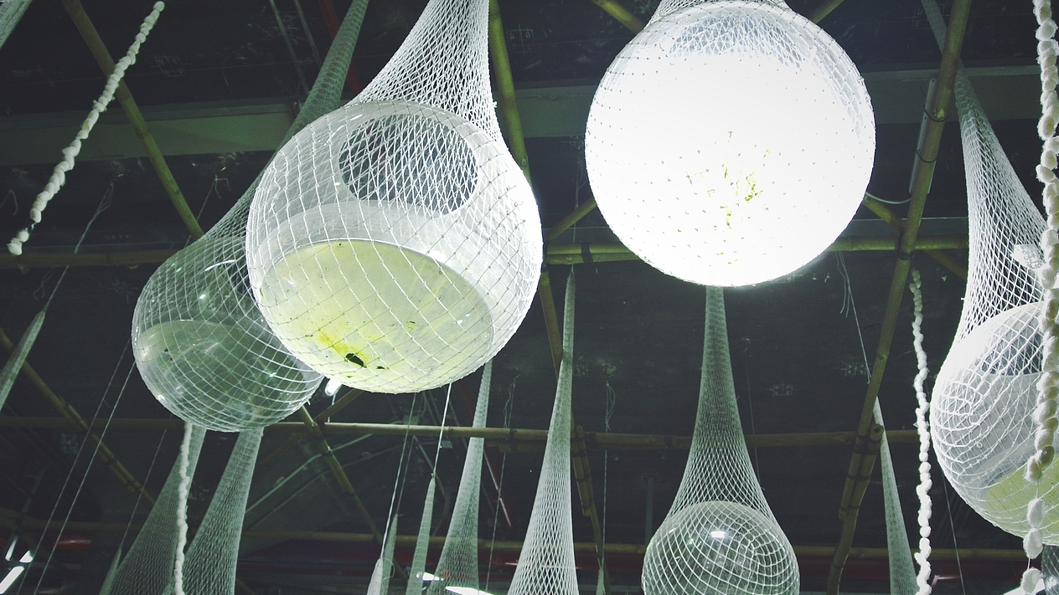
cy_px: 318
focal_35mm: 34
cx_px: 529
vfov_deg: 34.6
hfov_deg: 58.0
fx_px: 955
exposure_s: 1/100
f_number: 3.8
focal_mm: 12.2
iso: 400
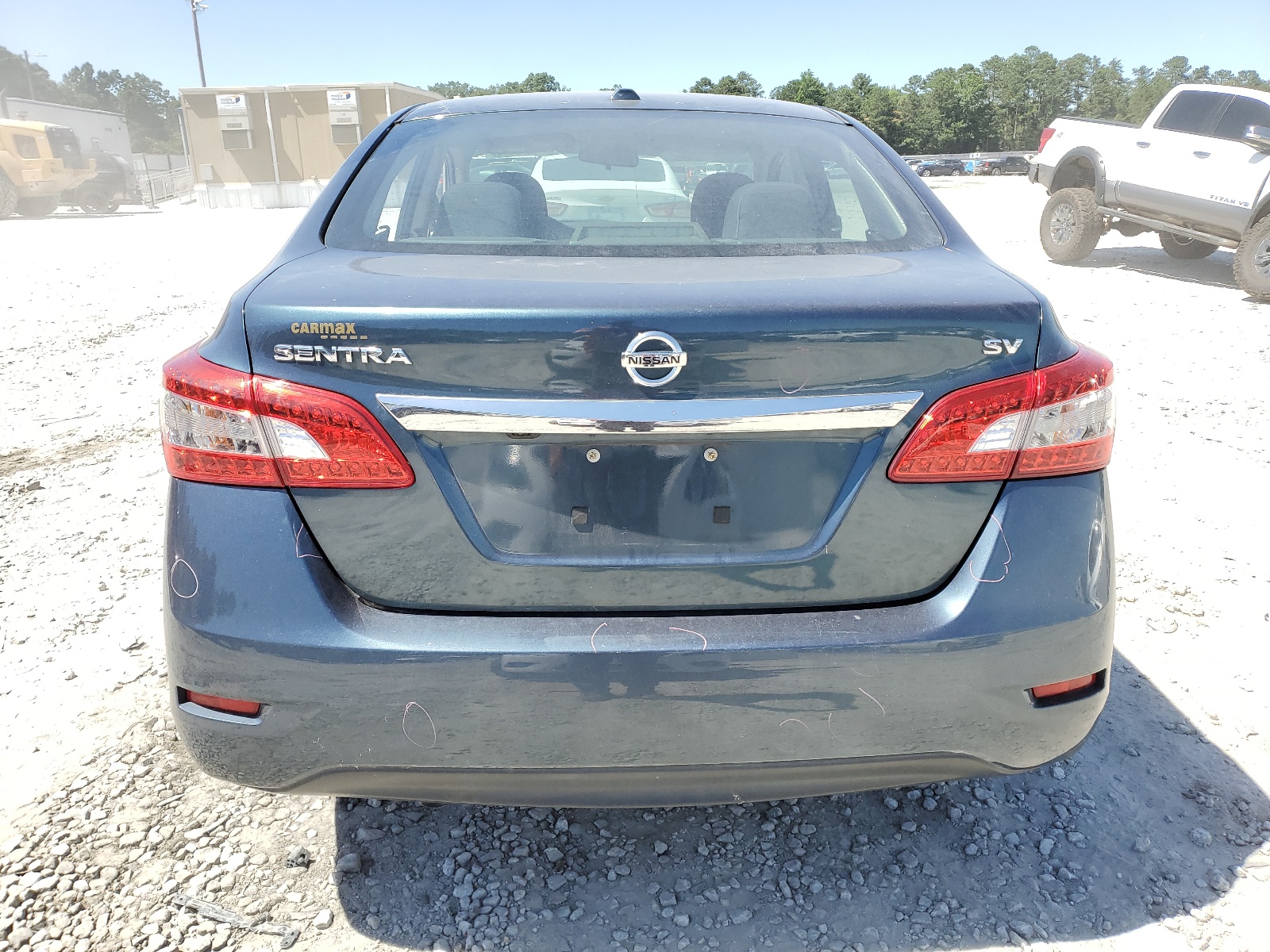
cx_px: 635
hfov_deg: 67.3
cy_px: 476
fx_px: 954
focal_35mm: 26
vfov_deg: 53.1
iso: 50
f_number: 1.5
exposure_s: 1/1429
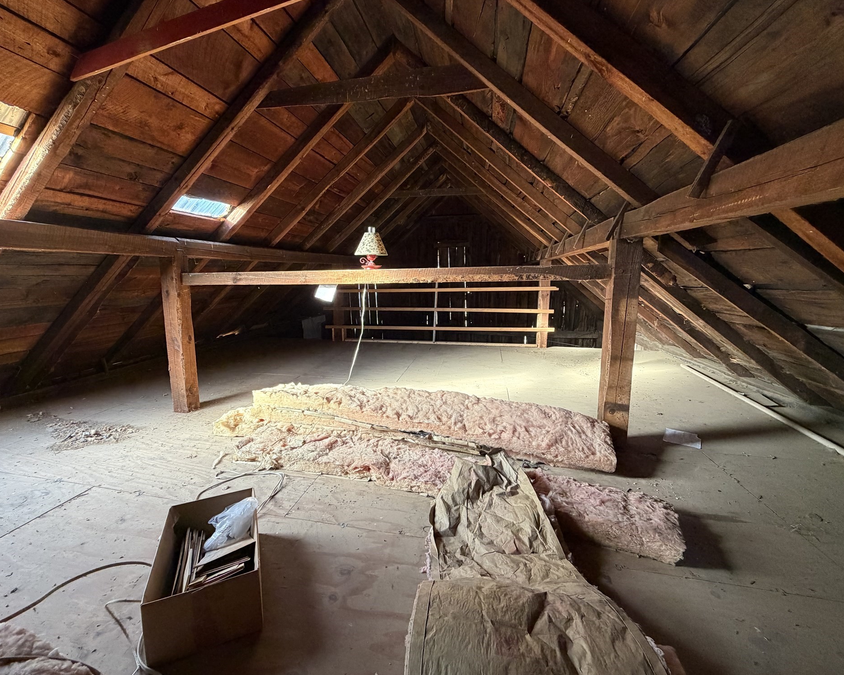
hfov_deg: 96.7
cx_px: 401
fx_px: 375
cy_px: 330
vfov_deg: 84.0
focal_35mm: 15
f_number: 2.2
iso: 320
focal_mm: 2.22
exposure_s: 1/67
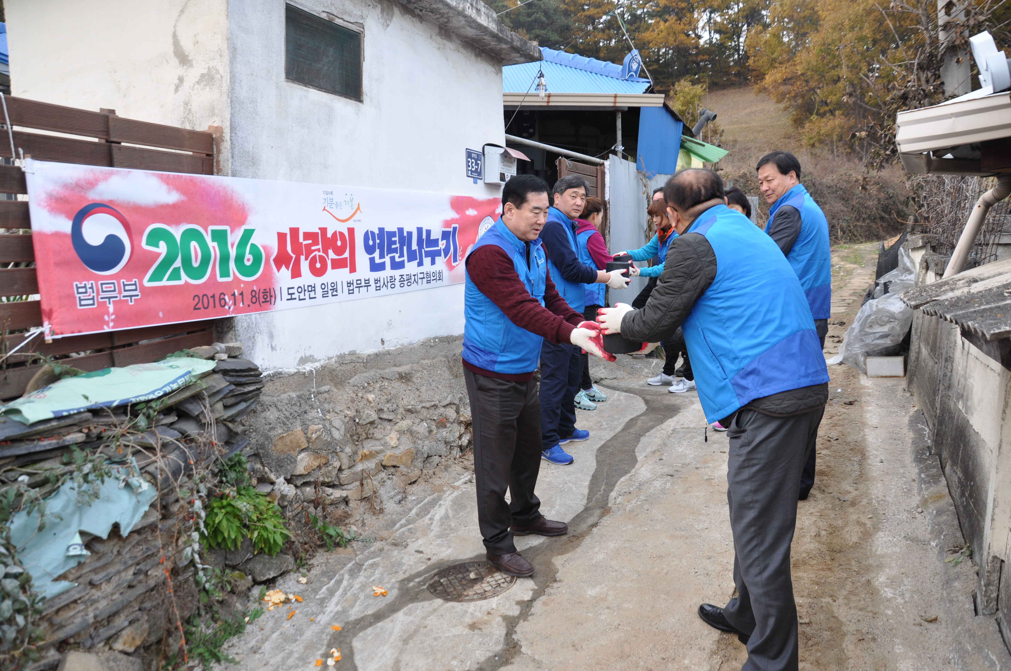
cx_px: 506
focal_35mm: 27
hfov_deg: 67.4
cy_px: 336
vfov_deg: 47.8
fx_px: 757
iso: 360
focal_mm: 18
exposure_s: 1/125
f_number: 5.6
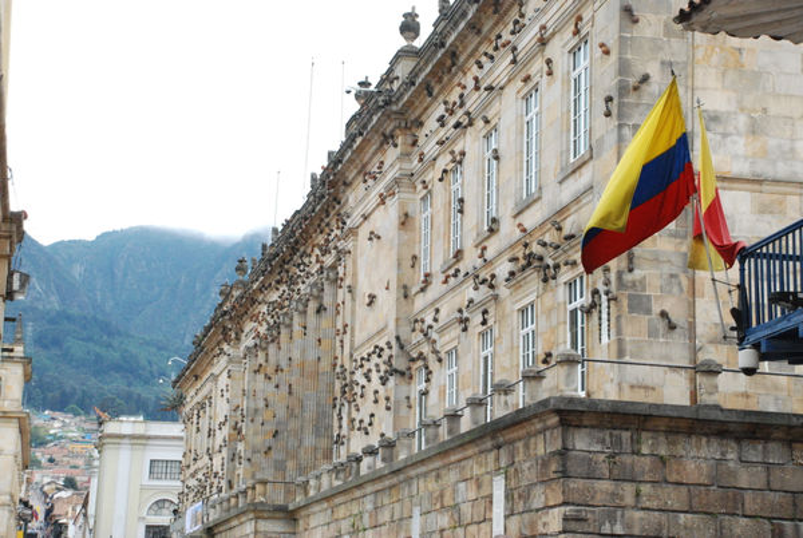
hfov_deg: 28.0
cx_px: 402
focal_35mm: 72
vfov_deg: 19.0
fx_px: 1608
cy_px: 269
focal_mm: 48
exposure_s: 1/400
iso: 1600
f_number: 7.1
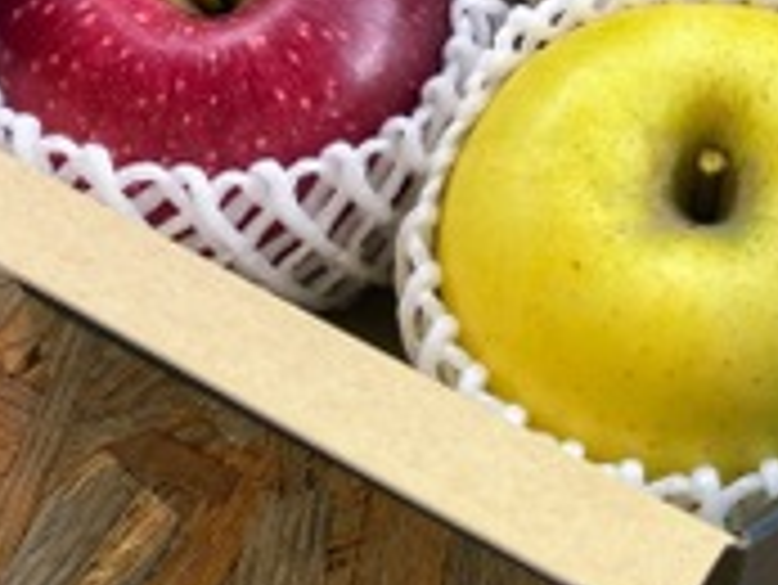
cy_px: -158
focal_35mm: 72
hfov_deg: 25.9
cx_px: 747
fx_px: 1619
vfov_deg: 19.1
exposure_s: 1/121
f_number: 1.8
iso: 80
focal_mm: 4.25
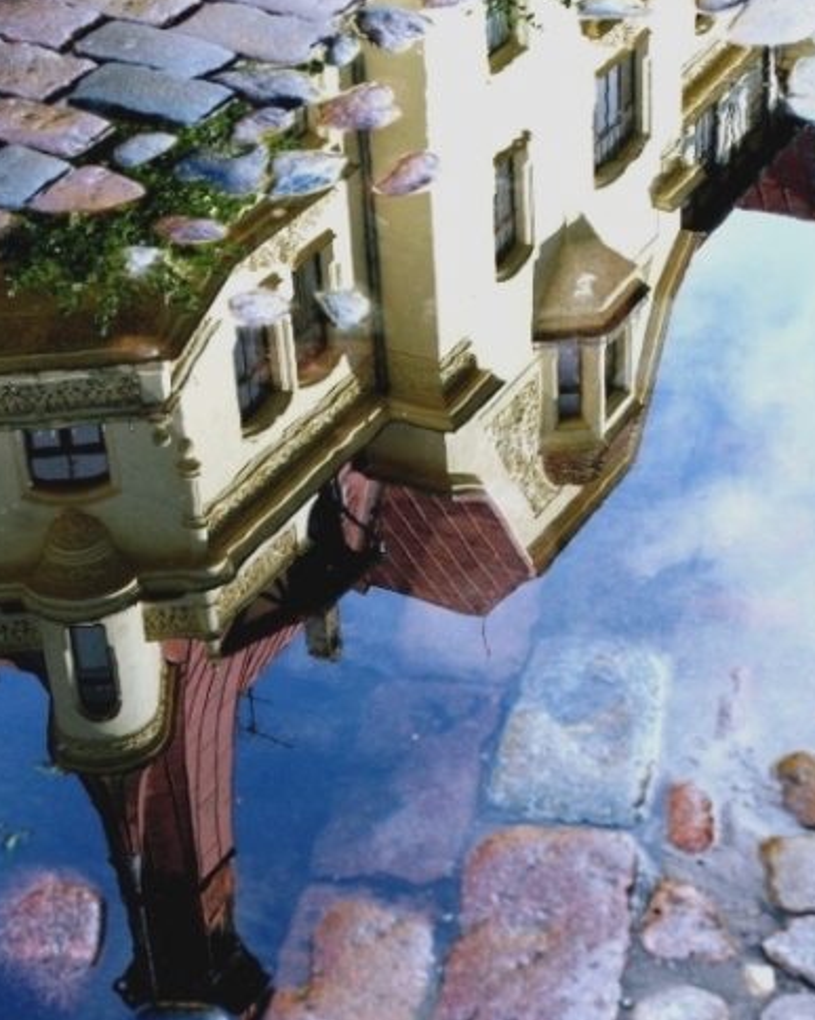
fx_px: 2227
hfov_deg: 20.7
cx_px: 371
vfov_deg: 25.8
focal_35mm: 74
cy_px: 571
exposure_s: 1/200
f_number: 7.1
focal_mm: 29
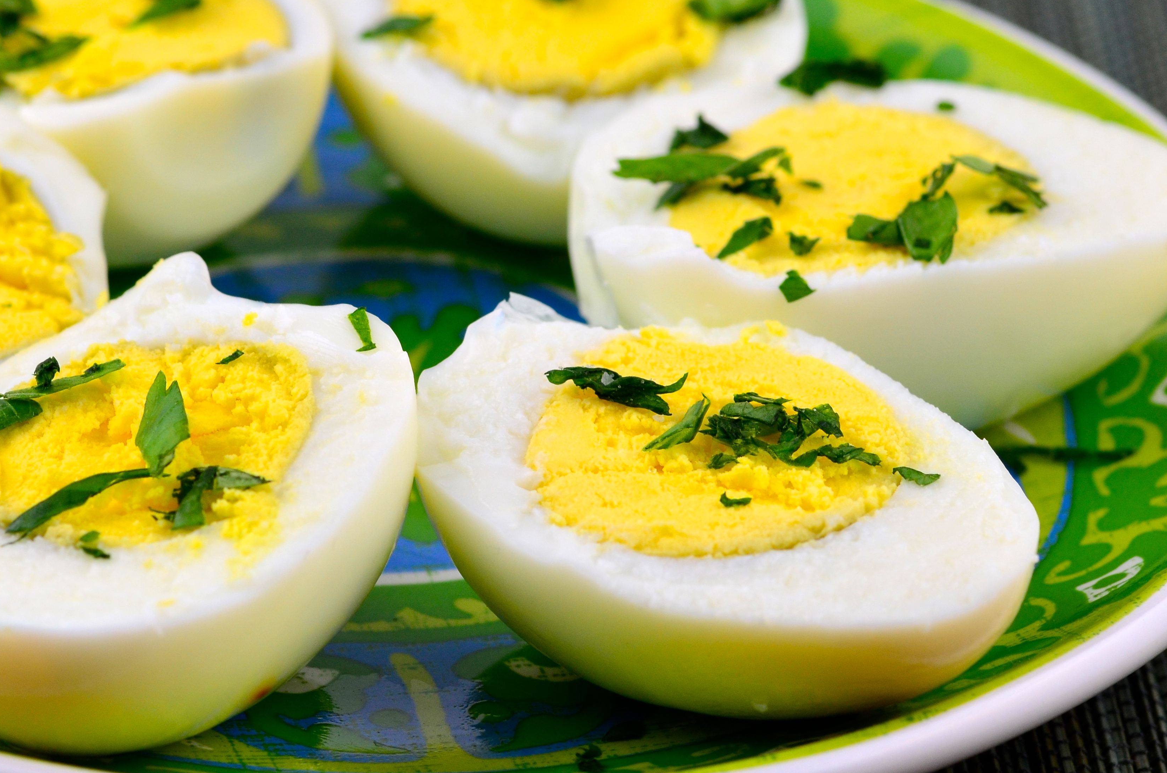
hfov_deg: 9.2
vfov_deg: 6.1
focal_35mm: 223
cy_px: 335
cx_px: 379
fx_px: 7214
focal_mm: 100
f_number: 10
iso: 400
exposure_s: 1/125
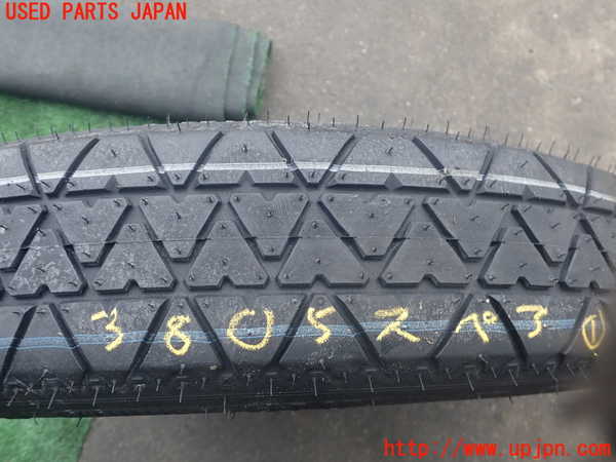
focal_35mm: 30
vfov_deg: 46.8
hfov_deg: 60.0
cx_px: 308
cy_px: 231
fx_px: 534
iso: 100
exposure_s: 1/125
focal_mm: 5.4
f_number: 3.2
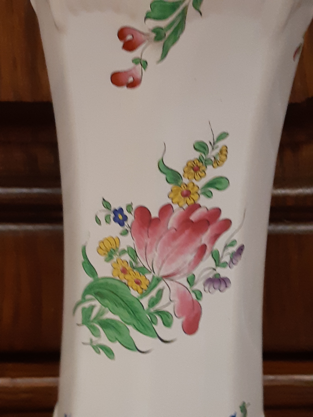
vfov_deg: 67.3
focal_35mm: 26
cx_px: 156
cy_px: 208
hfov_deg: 53.1
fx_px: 313
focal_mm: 3.93
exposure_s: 1/33
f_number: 1.7
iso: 250
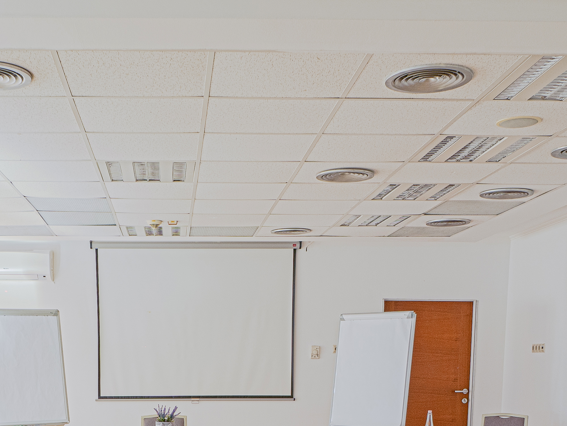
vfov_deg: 25.2
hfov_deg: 36.4
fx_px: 852
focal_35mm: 52
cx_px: 182
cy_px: 511
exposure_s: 1/2.5
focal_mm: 9
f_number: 5.6
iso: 200
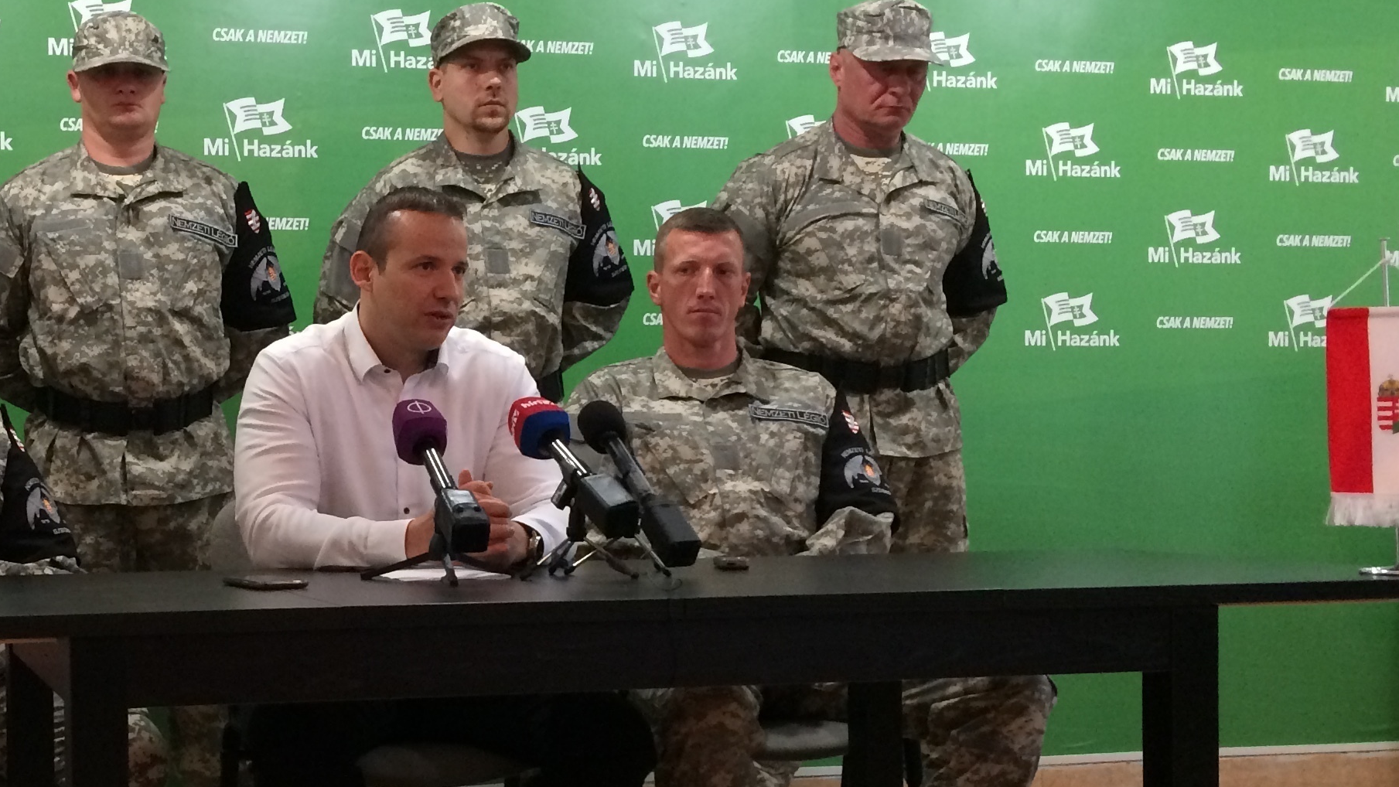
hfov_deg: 35.7
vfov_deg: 21.0
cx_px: 324
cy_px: 499
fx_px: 2115
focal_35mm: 57
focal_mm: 4.15
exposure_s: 1/33
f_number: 2.2
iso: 250
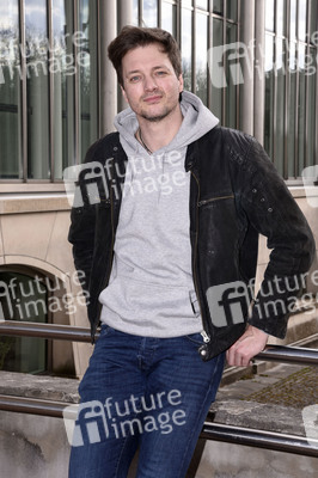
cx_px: 159
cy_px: 239
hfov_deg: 21.9
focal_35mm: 62
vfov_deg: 32.4
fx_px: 823
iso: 500
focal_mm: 62
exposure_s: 1/160
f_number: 11
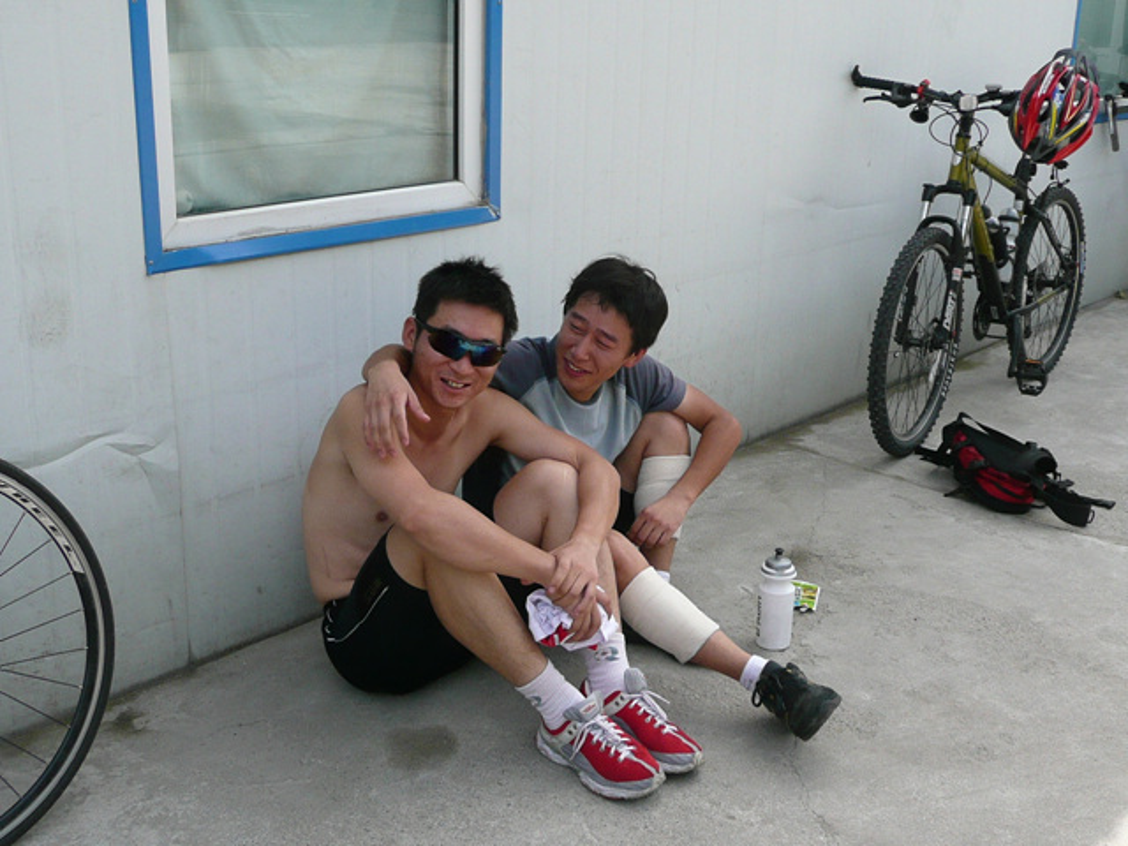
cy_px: 423
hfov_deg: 44.8
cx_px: 564
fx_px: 1369
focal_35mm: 42
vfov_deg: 34.3
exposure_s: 1/400
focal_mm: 4.6
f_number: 3.3
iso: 100
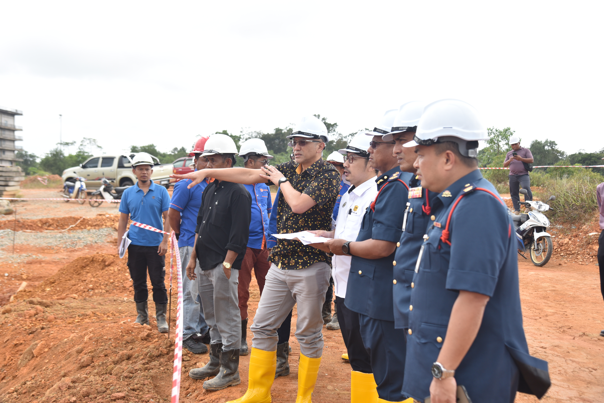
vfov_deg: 26.0
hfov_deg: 38.2
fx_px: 873
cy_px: 202
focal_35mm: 52
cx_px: 302
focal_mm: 52
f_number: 5
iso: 640
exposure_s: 1/1000
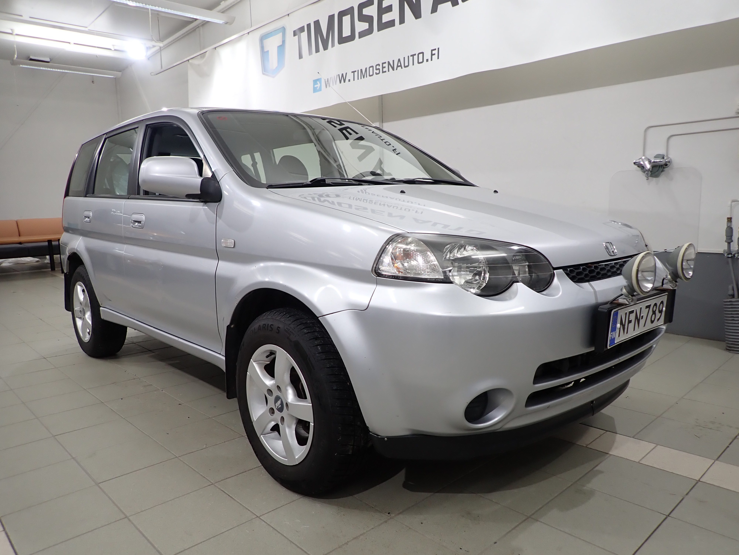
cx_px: 370
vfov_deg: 54.9
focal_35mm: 25
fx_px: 534
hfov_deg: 69.4
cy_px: 278
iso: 125
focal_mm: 4.5
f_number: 2
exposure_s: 1/60
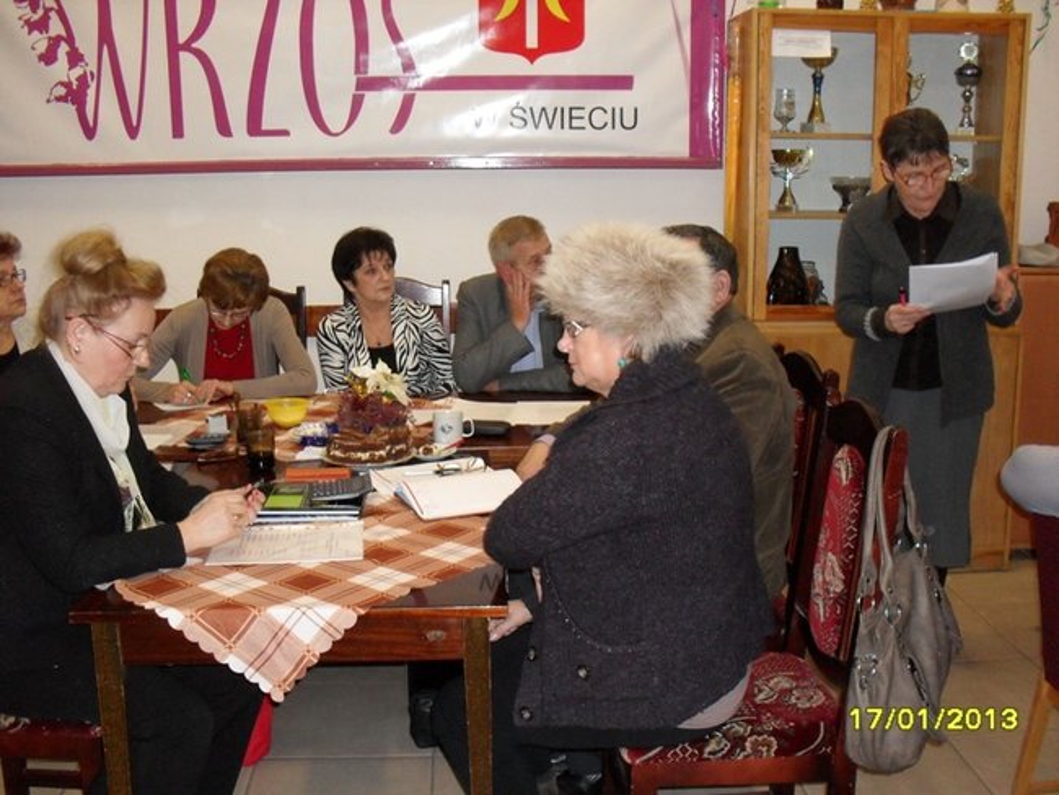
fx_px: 1163
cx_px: 530
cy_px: 398
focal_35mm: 38
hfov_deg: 49.0
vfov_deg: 37.7
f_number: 2.8
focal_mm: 6.3
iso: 200
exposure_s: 1/45
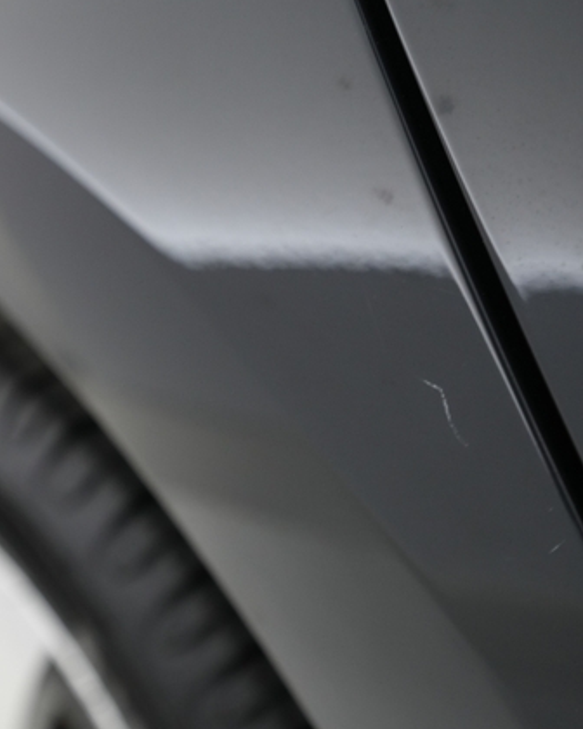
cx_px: 163
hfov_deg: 36.7
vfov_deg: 45.8
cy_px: 364
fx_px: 863
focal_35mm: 40
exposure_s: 1/80
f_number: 4
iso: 2500
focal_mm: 28
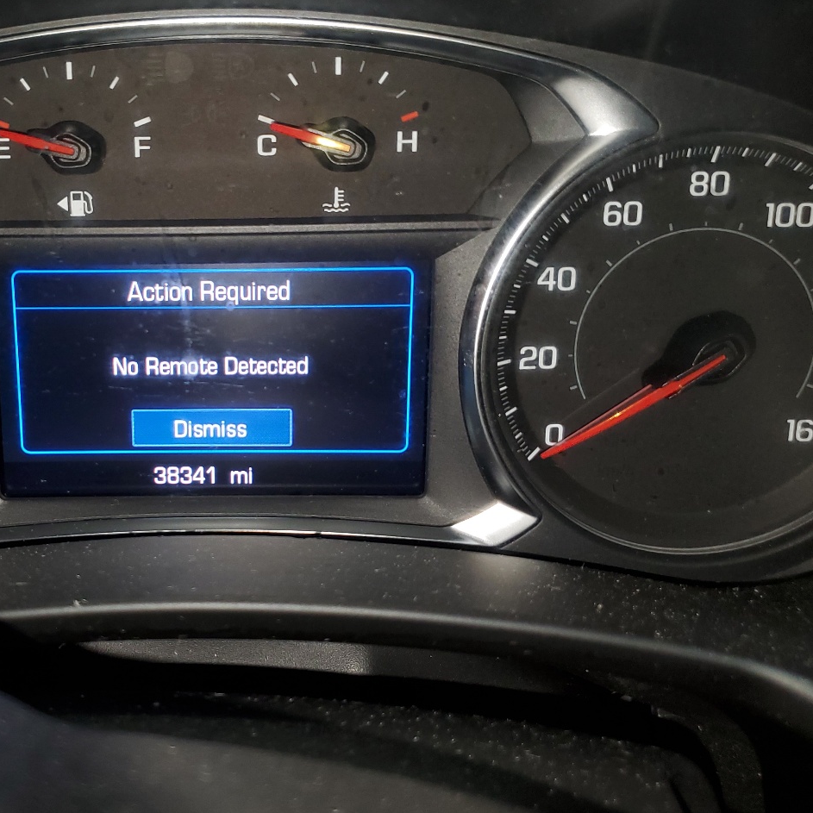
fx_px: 1036
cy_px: 359
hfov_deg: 41.6
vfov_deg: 42.8
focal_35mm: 39
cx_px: 203
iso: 78
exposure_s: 1/60.2
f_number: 1.5
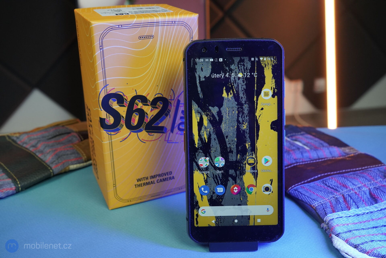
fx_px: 365
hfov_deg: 55.8
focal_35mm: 34
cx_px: 193
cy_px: 129
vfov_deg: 38.9
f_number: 8
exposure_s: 1/200
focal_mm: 34
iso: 2500
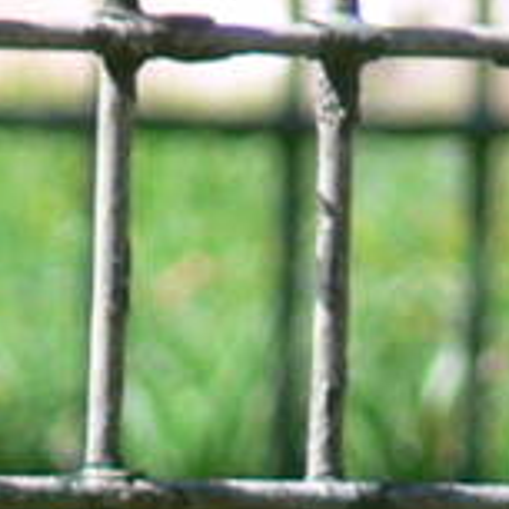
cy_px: 1540
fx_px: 64564
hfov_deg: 0.5
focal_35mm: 3881
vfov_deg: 0.5
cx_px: -642
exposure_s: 1/200
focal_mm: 88.8
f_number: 5.6
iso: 80
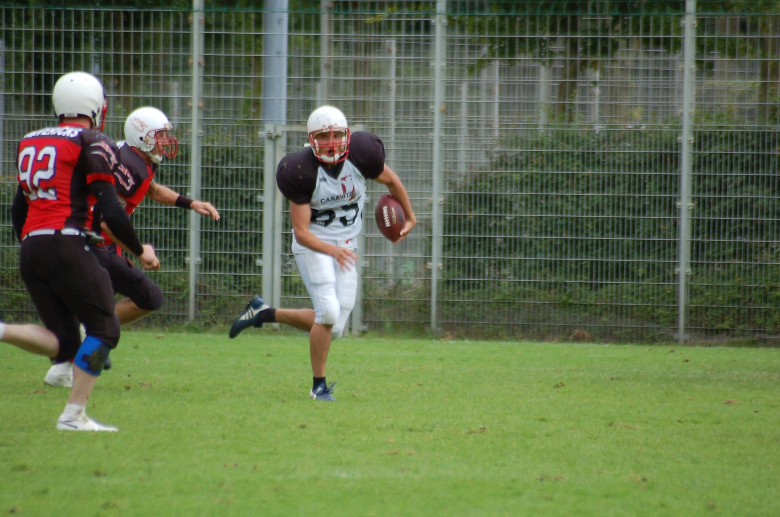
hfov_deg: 4.6
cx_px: 390
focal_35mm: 450
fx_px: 9732
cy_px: 258
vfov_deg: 3.0
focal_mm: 300
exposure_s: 1/500
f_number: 5.6
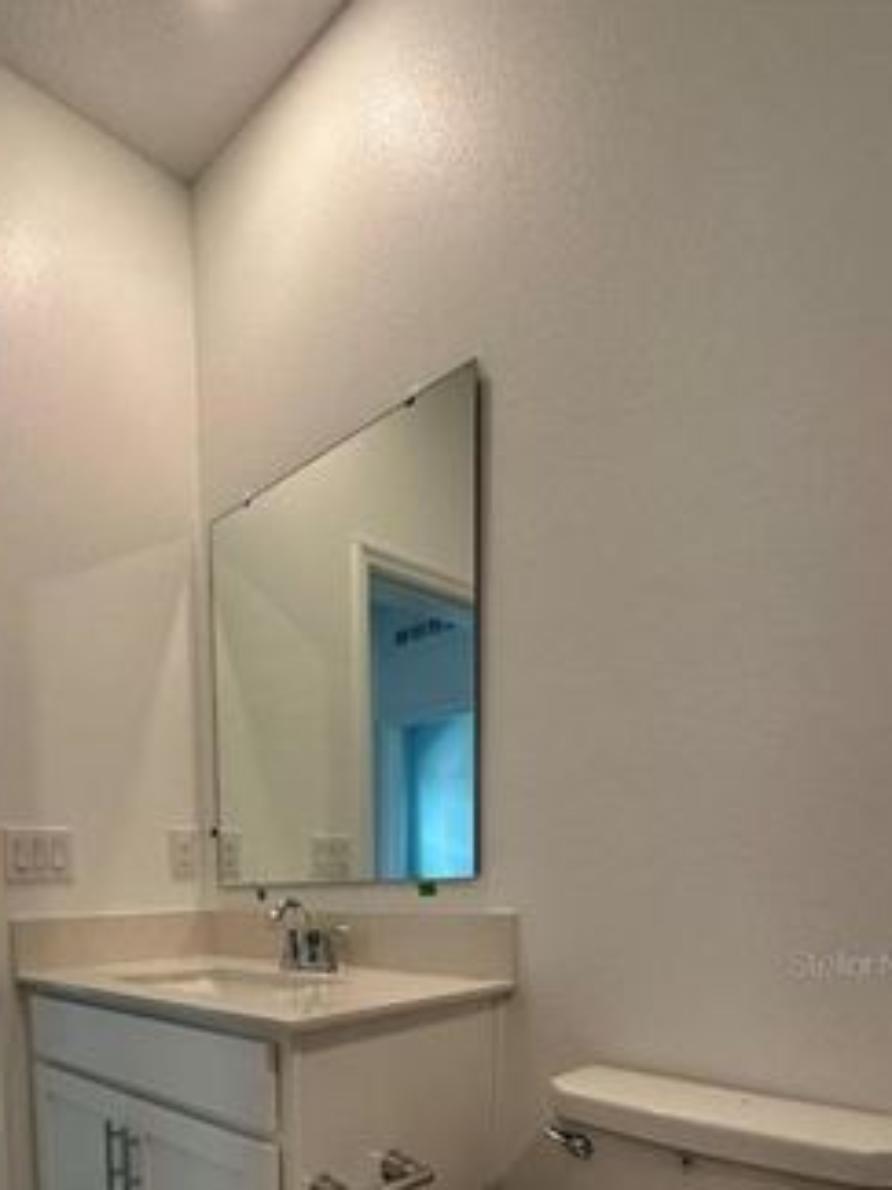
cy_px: 962
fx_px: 790
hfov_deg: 55.7
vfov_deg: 66.7
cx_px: 211
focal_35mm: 23
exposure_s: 1/120
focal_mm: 2.22
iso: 160
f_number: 2.2
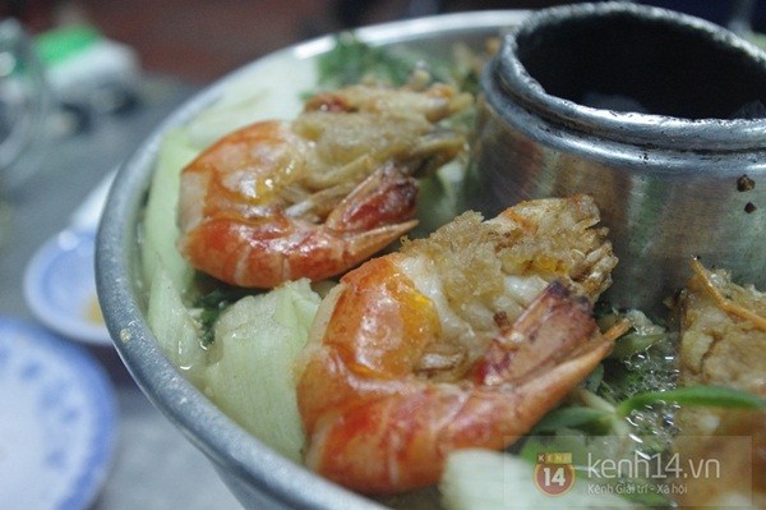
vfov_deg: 29.2
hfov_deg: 42.8
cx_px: 383
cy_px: 255
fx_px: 978
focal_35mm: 46
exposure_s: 1/60
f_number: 5
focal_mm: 30.63
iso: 3200
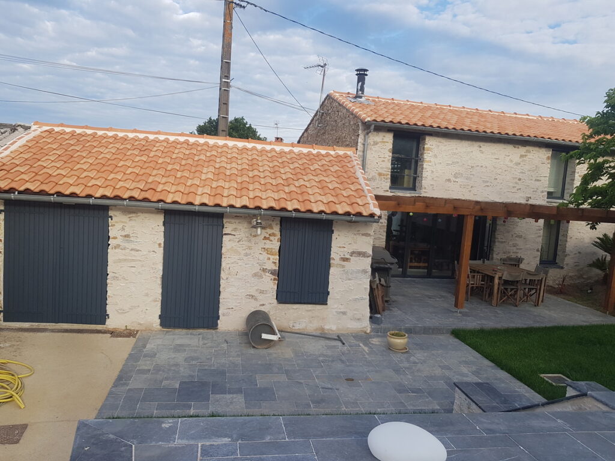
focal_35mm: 26
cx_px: 308
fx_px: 462
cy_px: 230
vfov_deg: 53.1
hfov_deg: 67.3
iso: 50
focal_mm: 4.2
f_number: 1.7
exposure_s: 1/912
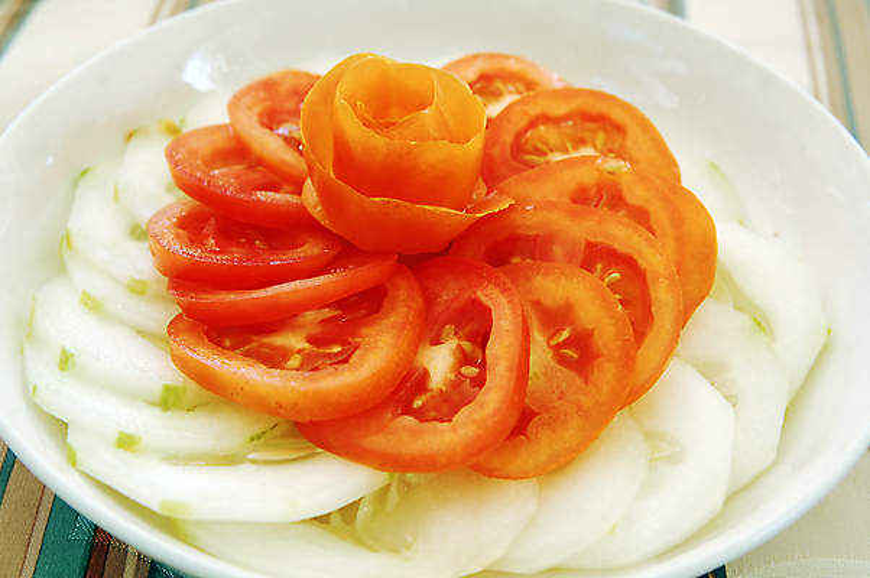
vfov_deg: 20.1
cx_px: 435
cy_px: 289
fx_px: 1629
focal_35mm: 68
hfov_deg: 29.9
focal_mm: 45
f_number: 8
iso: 200
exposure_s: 1/60
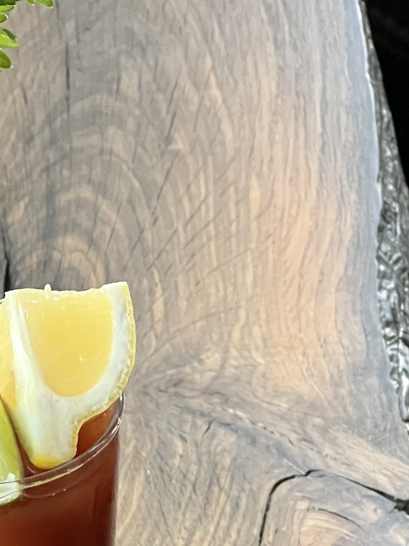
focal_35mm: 212
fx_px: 3341
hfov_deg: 7.0
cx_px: -36
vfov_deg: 9.3
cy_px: 431
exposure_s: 1/60
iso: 400
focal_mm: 9
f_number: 2.8
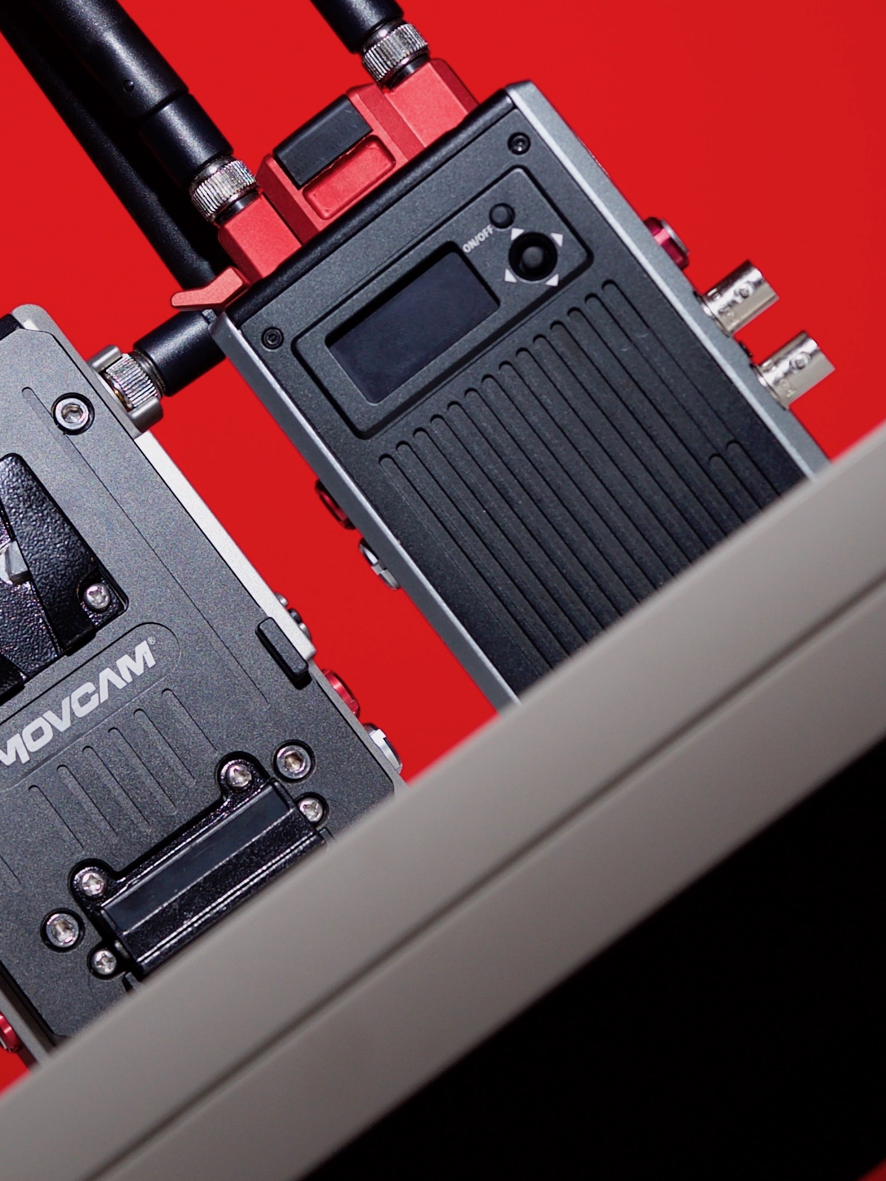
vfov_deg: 14.9
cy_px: 582
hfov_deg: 11.2
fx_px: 4503
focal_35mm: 132
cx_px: 102
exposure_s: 1/320
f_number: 4.5
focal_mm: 60
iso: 500
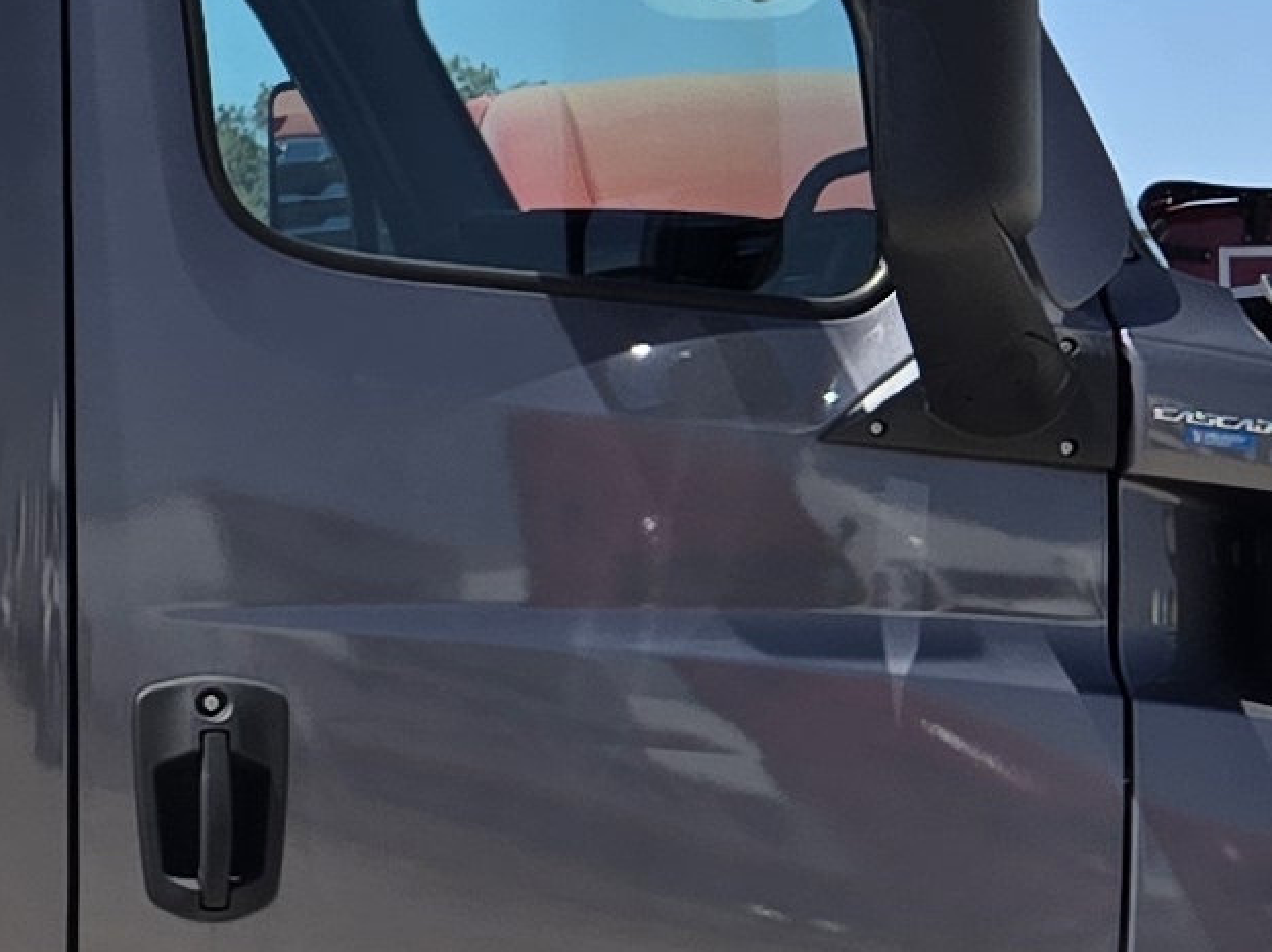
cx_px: -1053
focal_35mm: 148
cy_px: 603
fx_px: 5436
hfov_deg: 12.2
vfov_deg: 10.0
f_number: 1.8
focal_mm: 5.4
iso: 25
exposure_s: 1/1925
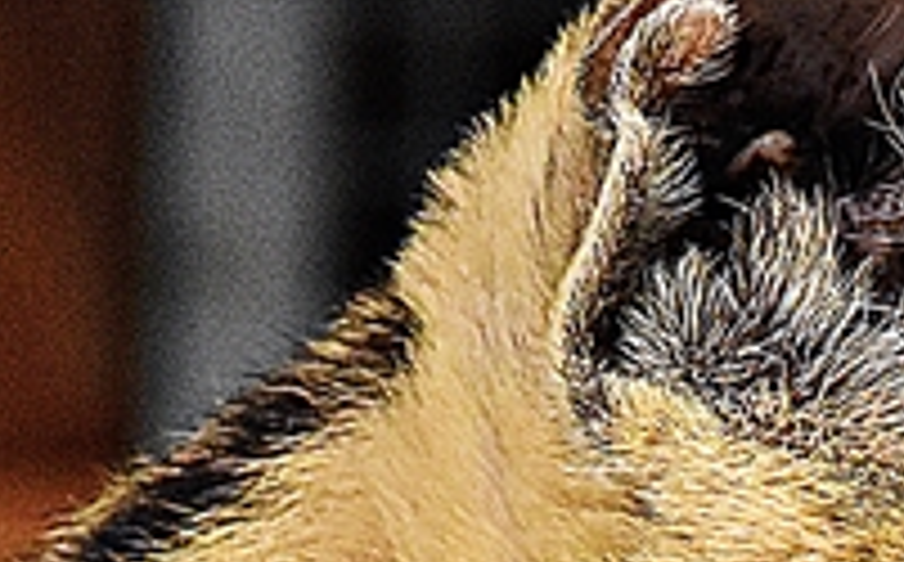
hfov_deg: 2.7
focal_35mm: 780
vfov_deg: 1.7
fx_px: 19190
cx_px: 666
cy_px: 856
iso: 5600
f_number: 5.6
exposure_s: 1/125
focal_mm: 100
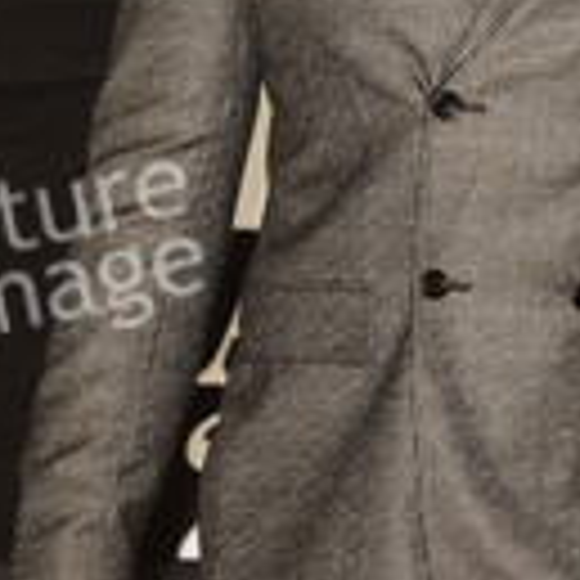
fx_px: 6009
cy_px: 45
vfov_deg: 5.5
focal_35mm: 317
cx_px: 465
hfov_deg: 5.5
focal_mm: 80
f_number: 4.5
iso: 320
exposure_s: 1/200
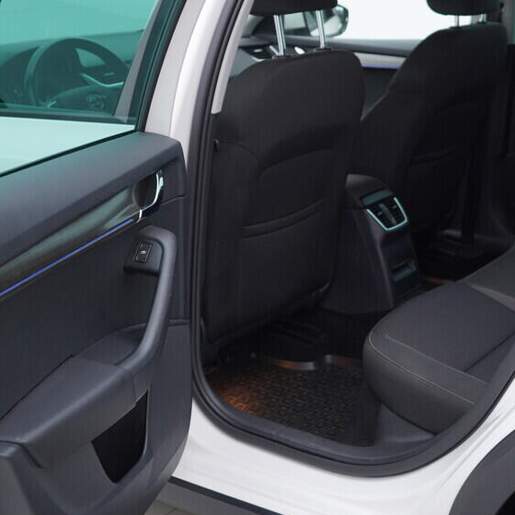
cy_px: 231
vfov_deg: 30.5
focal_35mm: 56
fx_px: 943
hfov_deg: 30.4
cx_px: 323
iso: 125
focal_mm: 24
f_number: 3.2
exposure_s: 1/50
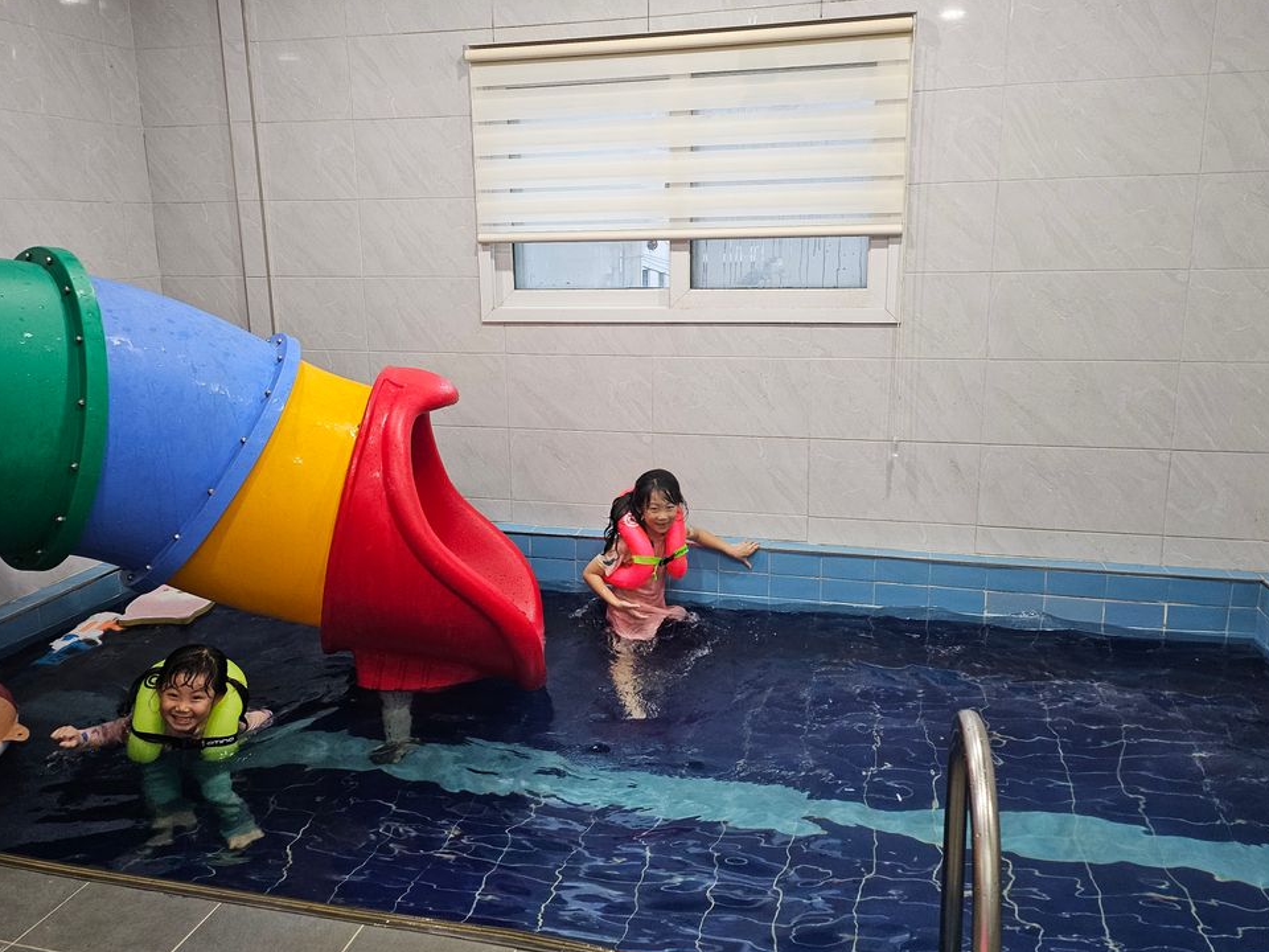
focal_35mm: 27
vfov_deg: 51.3
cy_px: 443
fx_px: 990
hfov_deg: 65.3
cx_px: 604
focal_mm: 5
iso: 250
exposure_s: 1/120
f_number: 1.8
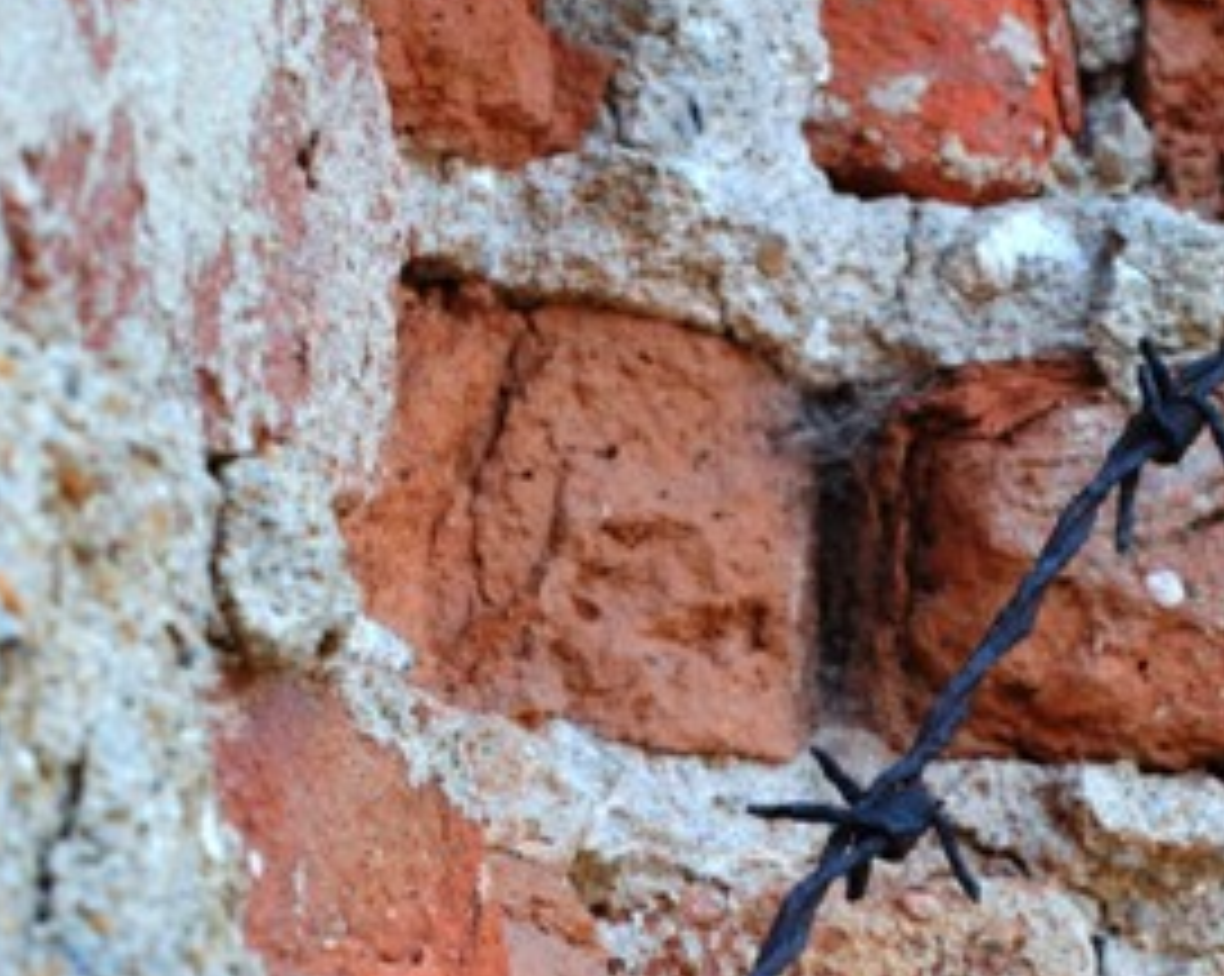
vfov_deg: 10.6
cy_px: 855
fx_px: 5261
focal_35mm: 145
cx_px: 796
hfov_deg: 13.3
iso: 200
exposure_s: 1/60
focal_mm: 35
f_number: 8
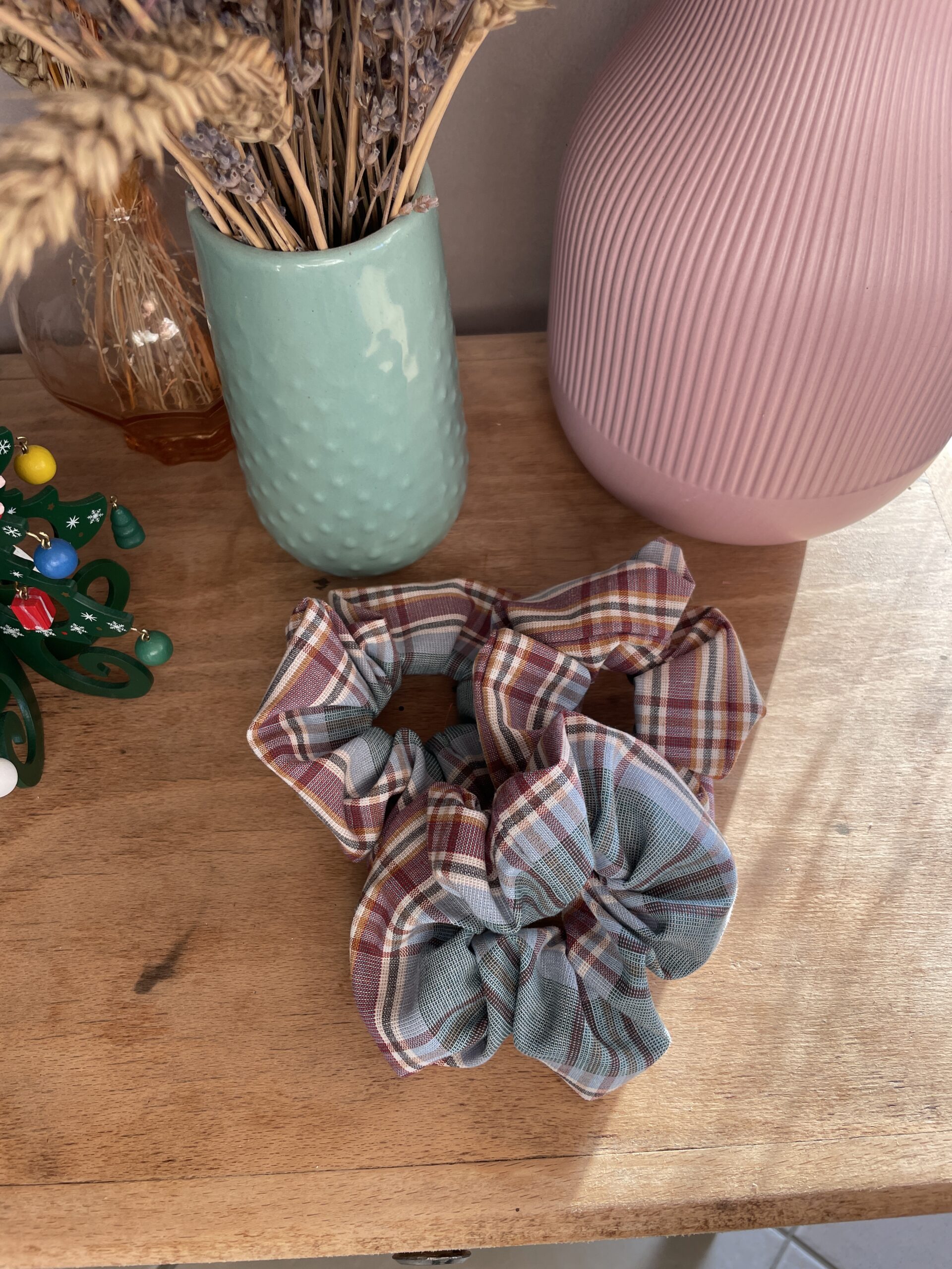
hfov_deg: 53.1
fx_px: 953
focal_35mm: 26
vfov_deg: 67.3
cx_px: 476
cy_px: 634
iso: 40
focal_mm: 4.2
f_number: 1.6
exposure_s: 1/121
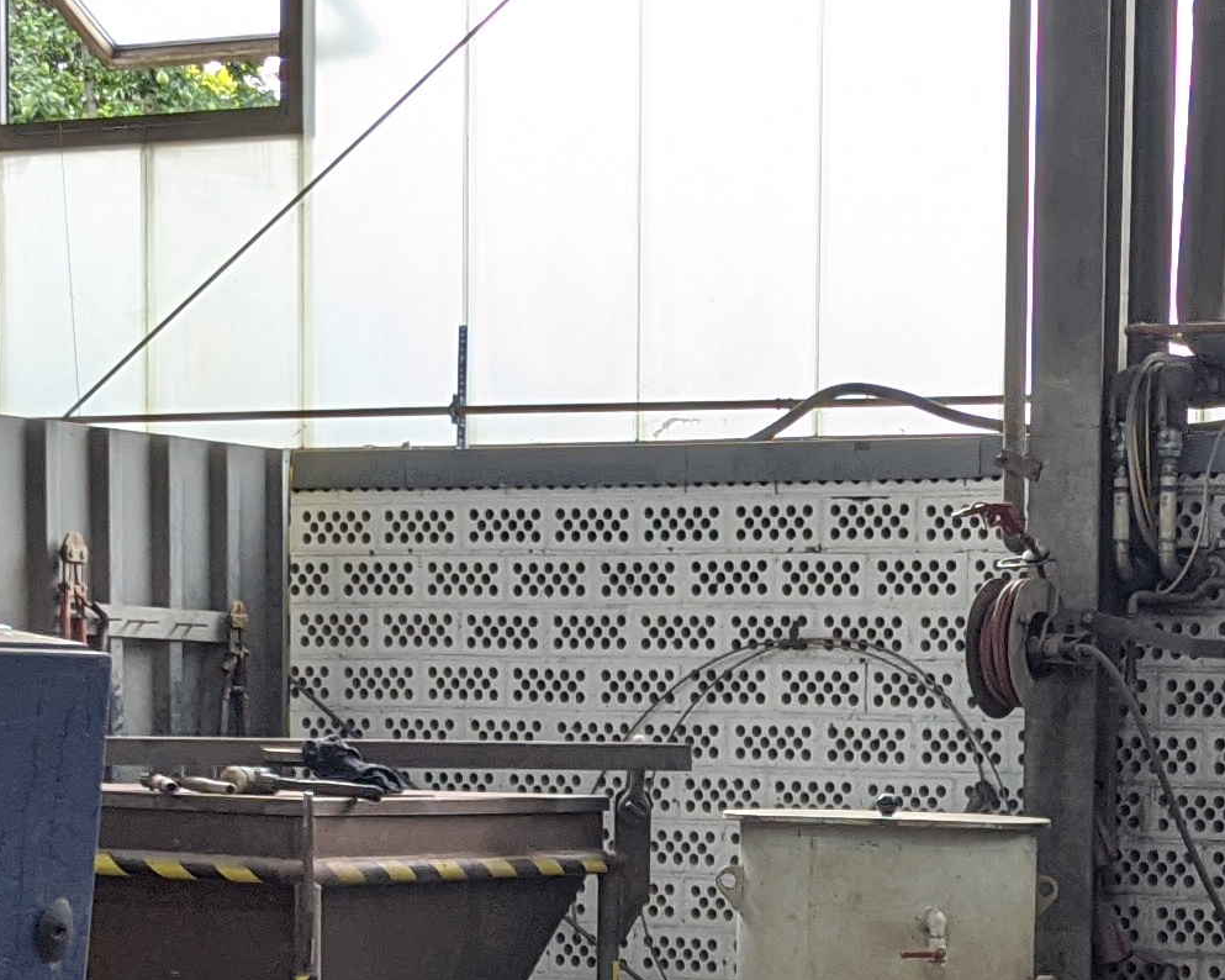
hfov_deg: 17.8
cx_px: 1000
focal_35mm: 107
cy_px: 1122
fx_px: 3879
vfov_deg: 14.0
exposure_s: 1/110
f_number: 1.73
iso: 46
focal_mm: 4.38
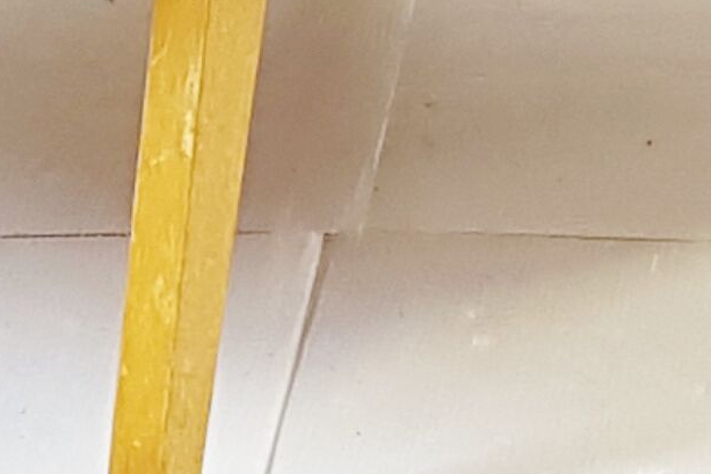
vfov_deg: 9.4
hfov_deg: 16.1
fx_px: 2509
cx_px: 349
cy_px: -741
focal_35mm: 127
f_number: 1.7
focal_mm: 4.2
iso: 125
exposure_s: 1/50
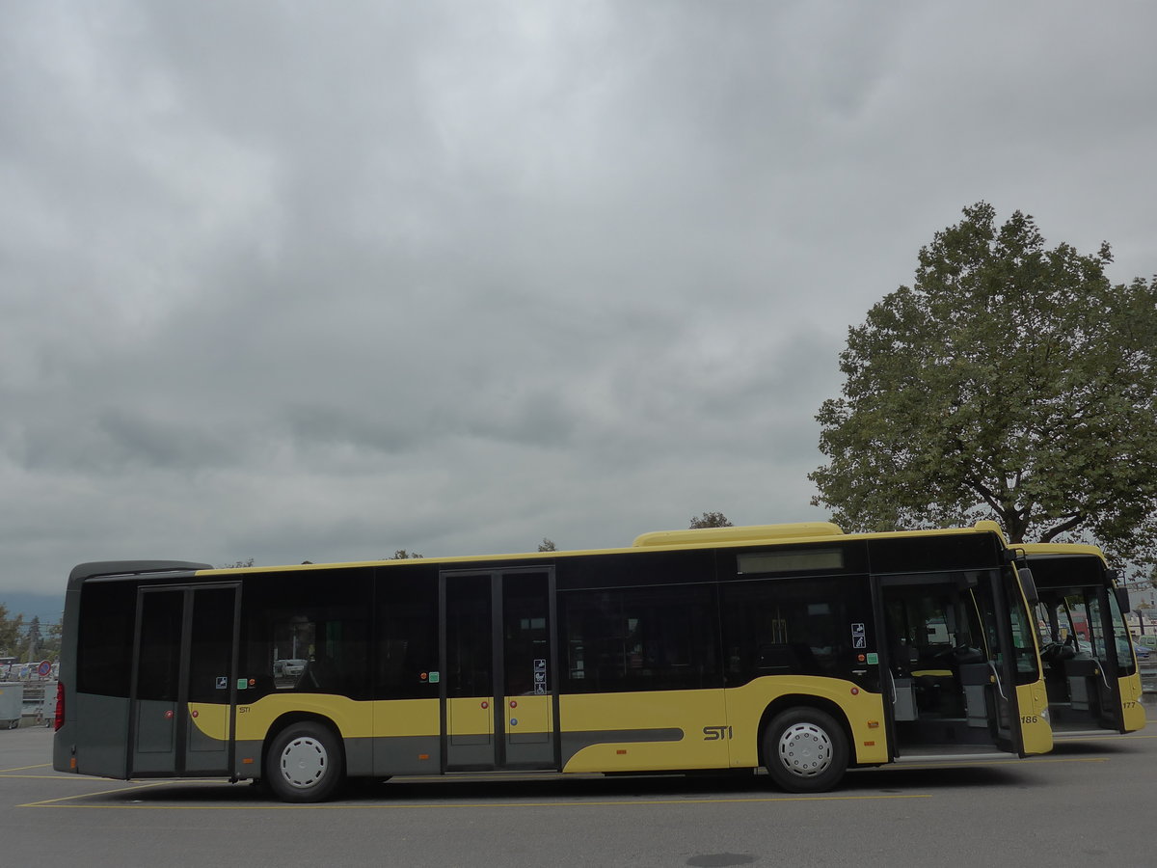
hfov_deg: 61.7
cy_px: 434
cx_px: 578
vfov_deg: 48.2
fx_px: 969
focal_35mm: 29
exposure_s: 1/640
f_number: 3.5
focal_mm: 6
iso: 160
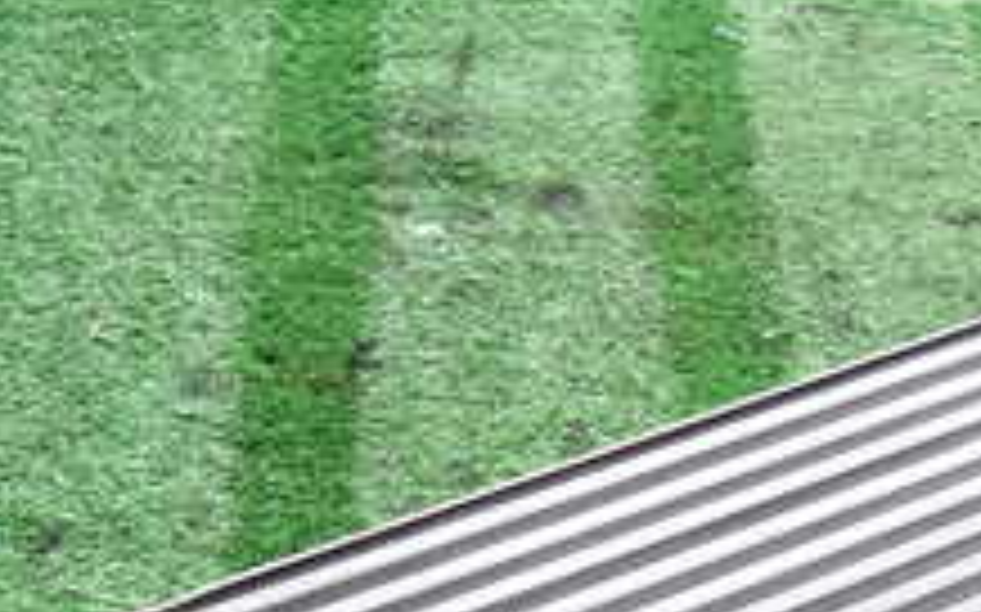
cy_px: 738
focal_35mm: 73
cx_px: 621
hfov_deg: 28.1
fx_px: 1951
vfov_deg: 17.0
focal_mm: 4.5
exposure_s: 1/80
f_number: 2
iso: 100
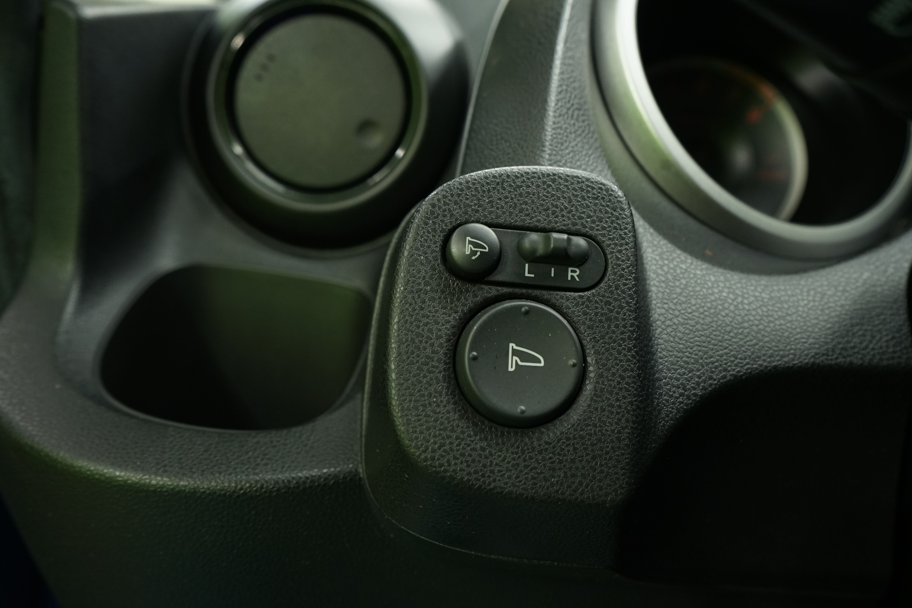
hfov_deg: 58.7
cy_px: 304
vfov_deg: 41.1
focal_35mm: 32
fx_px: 811
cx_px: 456
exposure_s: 1/20
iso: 1250
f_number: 6.3
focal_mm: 32
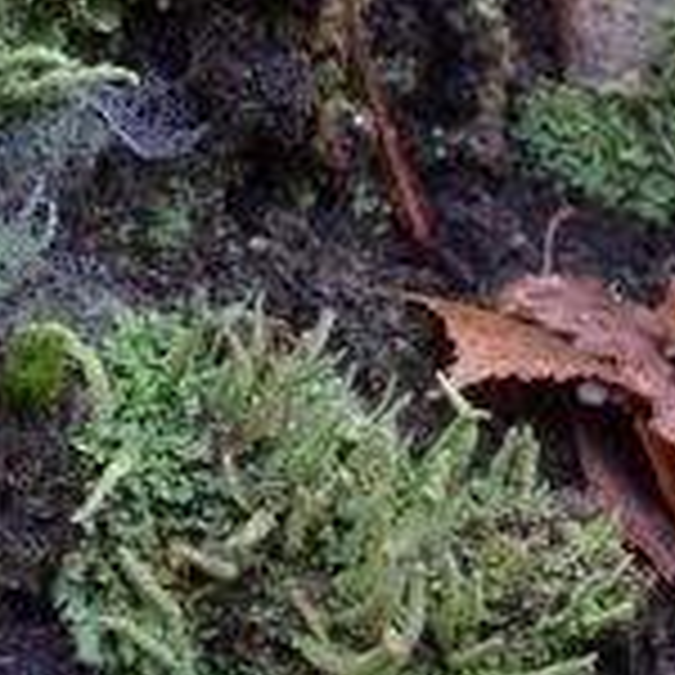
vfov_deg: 10.0
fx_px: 3839
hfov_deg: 9.9
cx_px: -117
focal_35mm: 174
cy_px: 81
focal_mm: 32
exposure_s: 1/60
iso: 640
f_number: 5.6
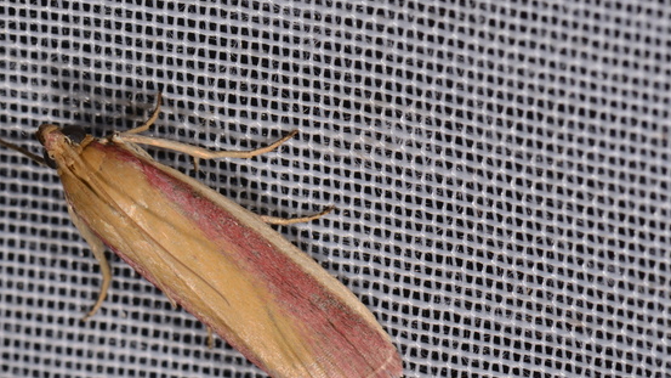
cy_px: 259
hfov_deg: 11.3
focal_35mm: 191
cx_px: 248
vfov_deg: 6.4
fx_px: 3394
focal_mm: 85
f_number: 22
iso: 100
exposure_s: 1/60
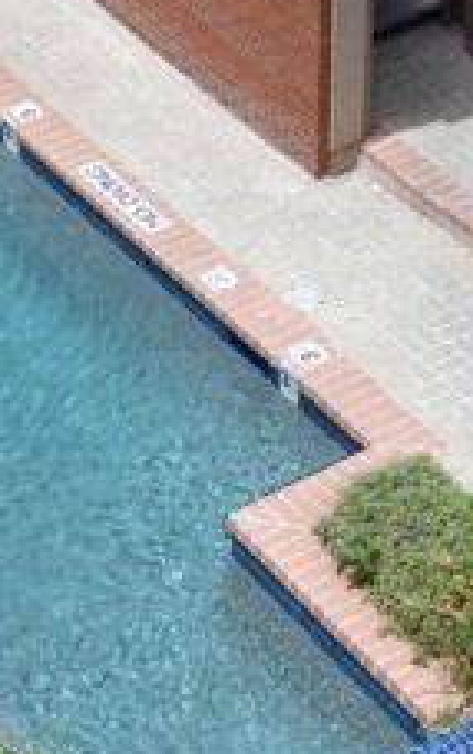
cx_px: 212
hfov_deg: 10.9
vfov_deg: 17.2
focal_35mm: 120
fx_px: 2469
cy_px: 628
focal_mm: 28
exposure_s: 1/320
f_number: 9
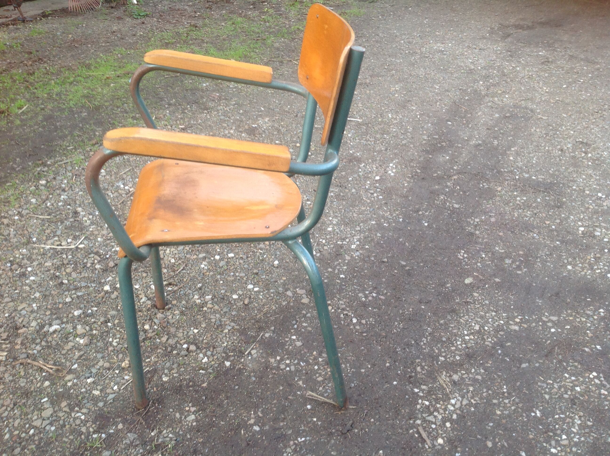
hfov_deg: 52.7
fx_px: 616
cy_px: 228
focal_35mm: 35
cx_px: 305
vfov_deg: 40.6
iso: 64
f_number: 2.4
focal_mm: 4.28
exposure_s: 1/40
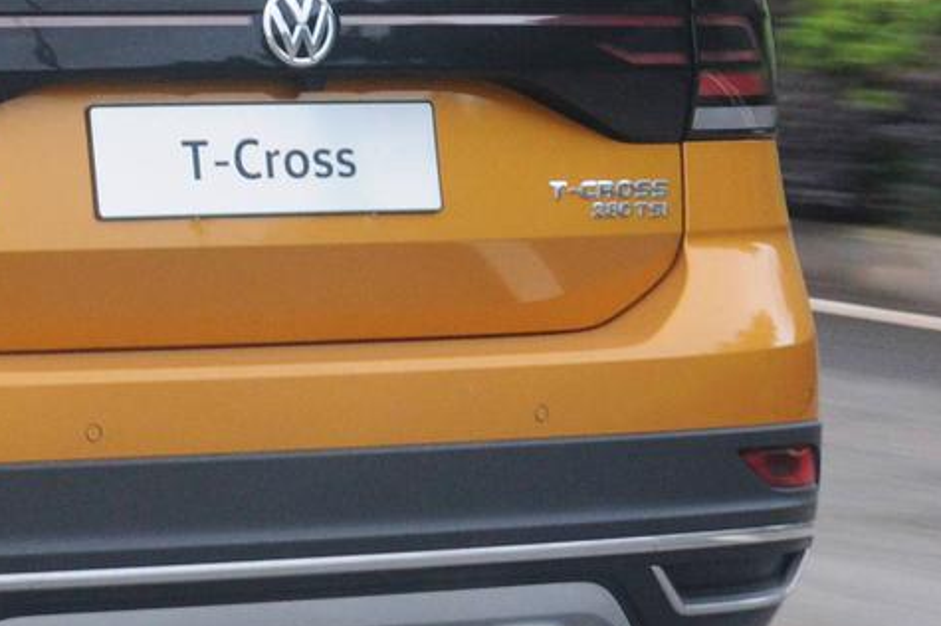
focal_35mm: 226
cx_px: 105
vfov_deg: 6.1
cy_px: 63
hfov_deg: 9.1
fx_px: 5907
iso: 500
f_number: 8
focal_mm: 35
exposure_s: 1/40
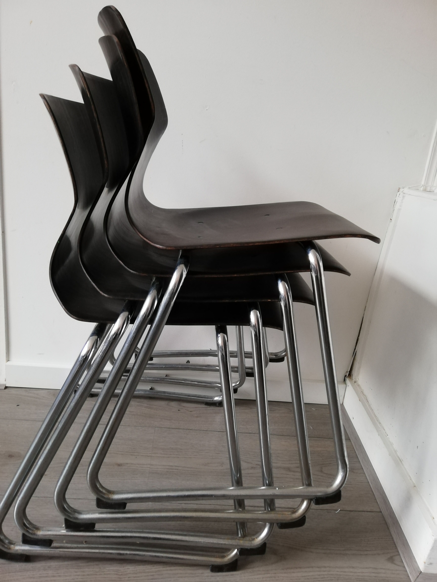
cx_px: 218
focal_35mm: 26
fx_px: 438
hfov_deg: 53.1
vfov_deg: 67.3
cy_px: 291
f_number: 2.2
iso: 320
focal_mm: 3.81
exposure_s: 1/25
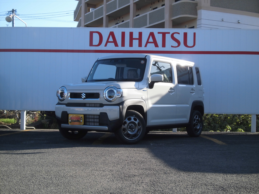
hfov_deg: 32.2
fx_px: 449
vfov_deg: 24.4
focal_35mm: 60
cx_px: 130
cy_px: 97
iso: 100
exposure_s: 1/400
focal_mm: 10.7
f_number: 3.9
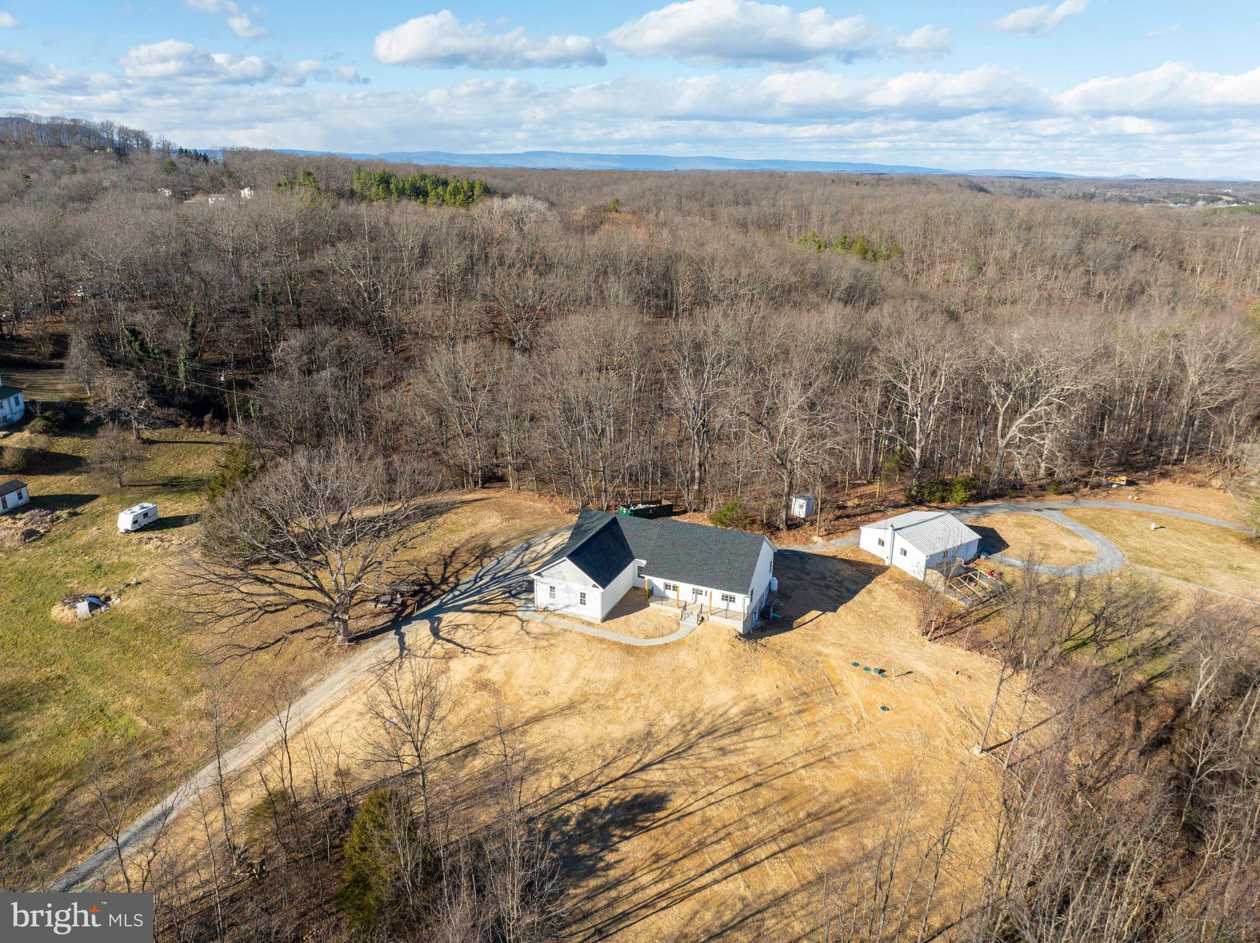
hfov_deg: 71.6
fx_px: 873
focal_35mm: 24
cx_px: 630
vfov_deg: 56.8
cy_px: 472
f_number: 2.8
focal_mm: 12.29
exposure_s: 1/1600
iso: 130
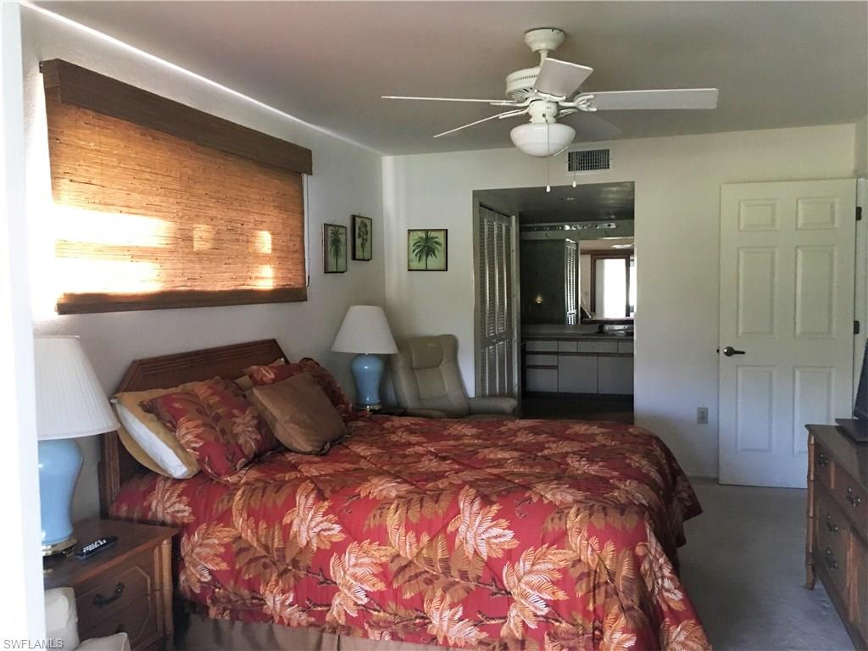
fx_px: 727
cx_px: 434
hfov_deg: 61.7
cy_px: 326
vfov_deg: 48.2
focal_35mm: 29
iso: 200
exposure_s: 1/30
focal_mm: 4.15
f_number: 2.2
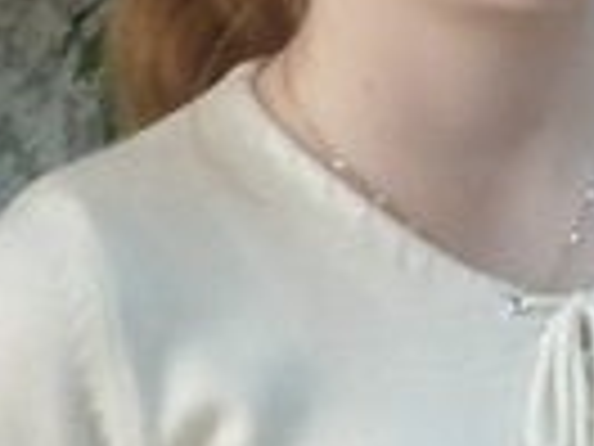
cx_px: 1292
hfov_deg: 8.5
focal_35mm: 218
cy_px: 158
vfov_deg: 6.8
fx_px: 3741
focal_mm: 6.5
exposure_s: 1/25
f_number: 3.1
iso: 100
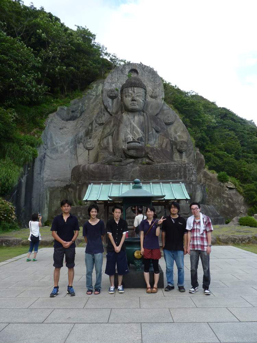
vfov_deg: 65.3
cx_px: 128
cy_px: 172
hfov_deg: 51.4
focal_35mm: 27
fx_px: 267
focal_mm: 4.8
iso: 80
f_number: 4
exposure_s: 1/125
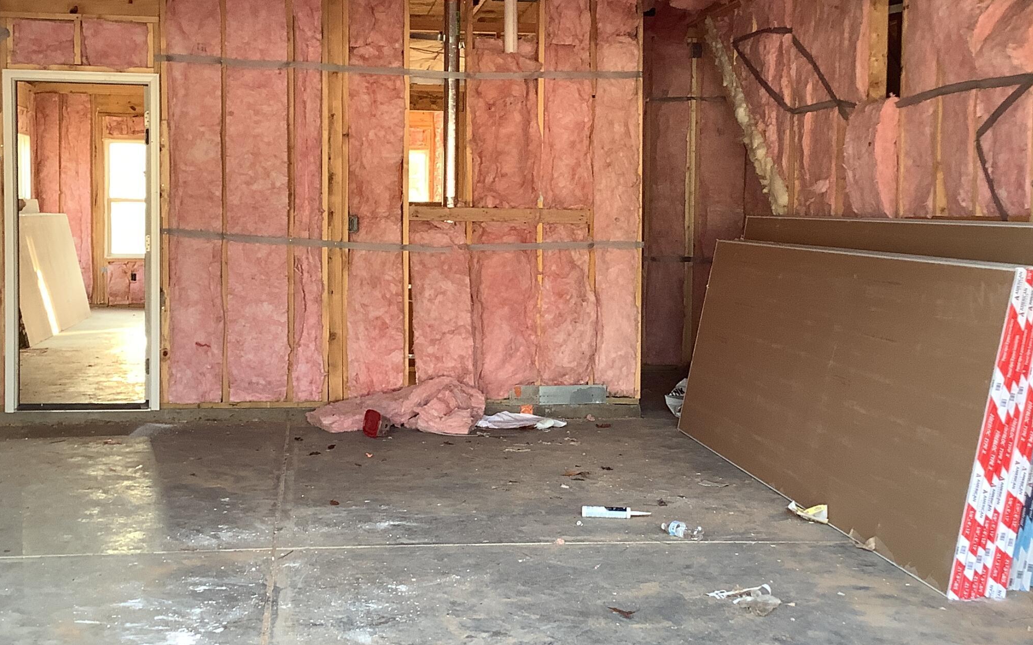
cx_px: 489
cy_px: 281
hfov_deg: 41.0
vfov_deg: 26.3
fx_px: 1379
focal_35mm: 49
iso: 64
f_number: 2.4
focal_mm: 3.3
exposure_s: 1/50
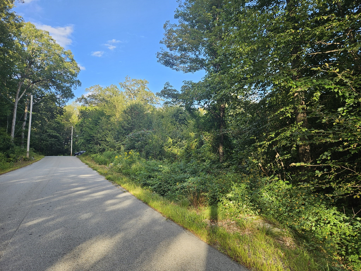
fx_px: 240
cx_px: 180
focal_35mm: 23
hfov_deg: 73.9
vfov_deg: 58.9
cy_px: 136
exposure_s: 1/267
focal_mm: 5.4
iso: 25
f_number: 1.8
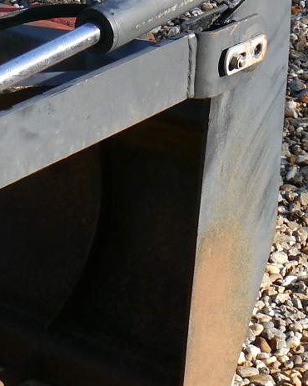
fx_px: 1573
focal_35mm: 138
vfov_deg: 14.0
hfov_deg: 10.6
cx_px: -231
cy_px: 182
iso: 160
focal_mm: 14
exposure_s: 1/320
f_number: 5.6
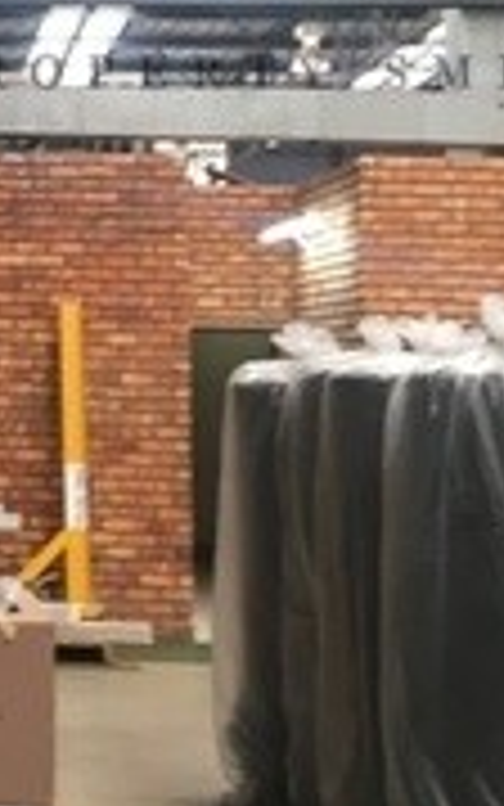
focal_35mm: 86
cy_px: 124
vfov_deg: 23.6
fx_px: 1889
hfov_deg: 14.0
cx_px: -297
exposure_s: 1/33
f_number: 2.2
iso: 40
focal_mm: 4.15
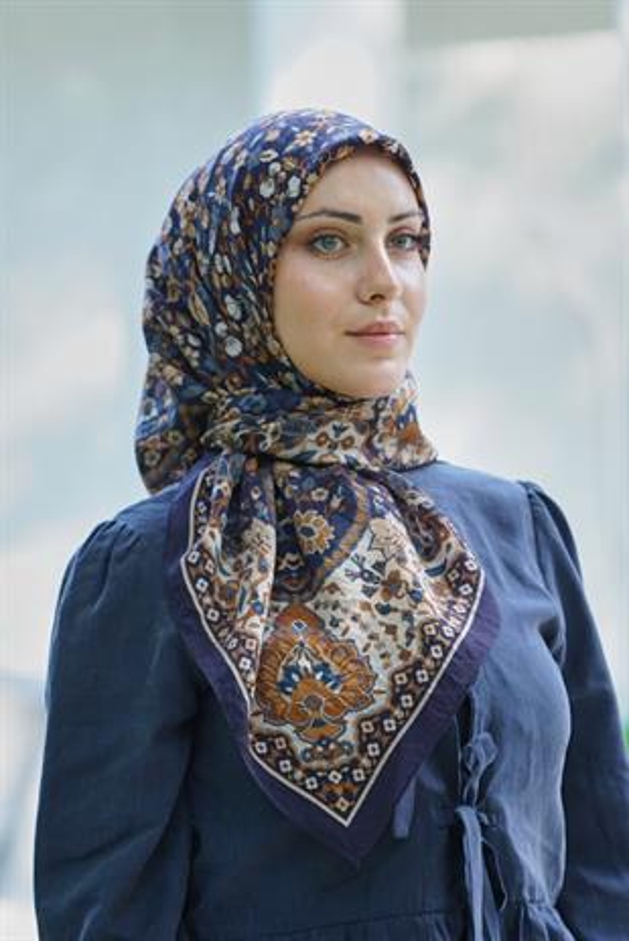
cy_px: 470
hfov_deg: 10.2
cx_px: 314
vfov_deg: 15.2
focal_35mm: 135
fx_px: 3533
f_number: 5
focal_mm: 135
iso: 500
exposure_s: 1/125
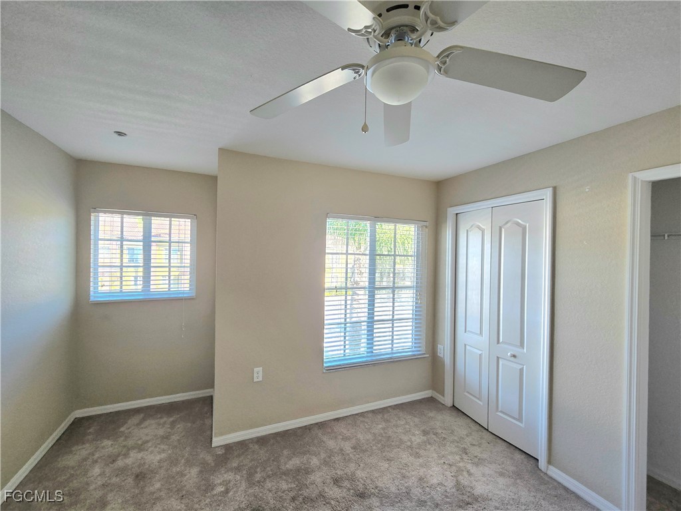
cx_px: 340
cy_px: 256
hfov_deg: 106.2
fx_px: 256
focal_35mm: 13
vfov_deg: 89.9
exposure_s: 1/60.2
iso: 80
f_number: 2.2
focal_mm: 2.2
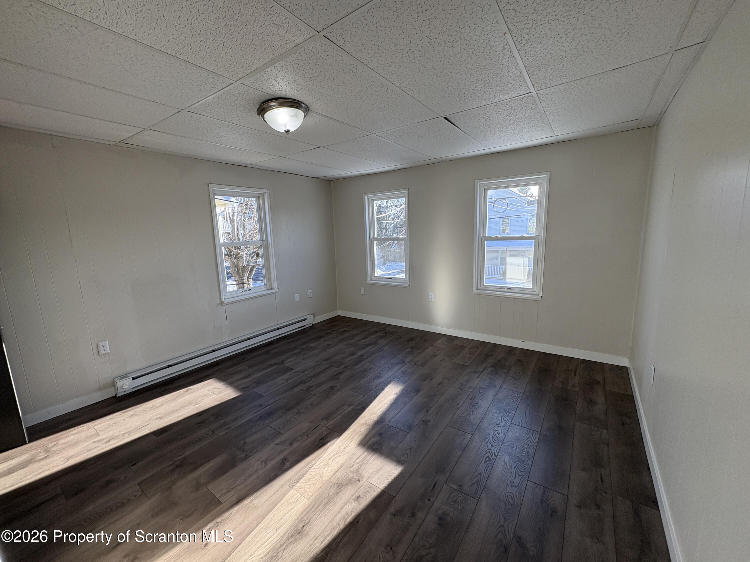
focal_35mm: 14
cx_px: 375
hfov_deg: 102.1
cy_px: 281
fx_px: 303
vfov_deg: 85.7
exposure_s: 1/252
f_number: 2.2
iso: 64
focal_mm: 2.22
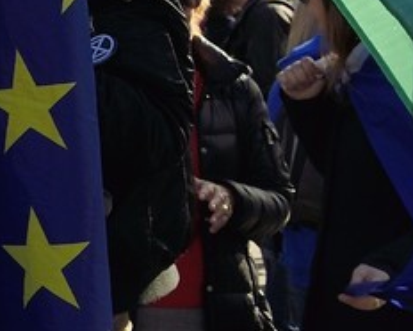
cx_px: -863
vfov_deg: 9.8
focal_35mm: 155
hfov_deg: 9.5
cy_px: -71
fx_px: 1896
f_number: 8
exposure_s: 1/500
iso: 200
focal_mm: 24
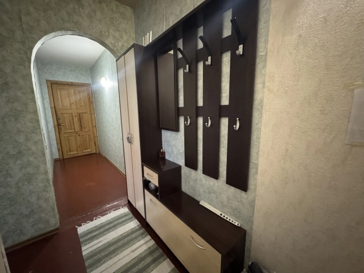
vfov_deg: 85.7
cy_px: 136
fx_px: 147
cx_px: 182
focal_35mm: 14
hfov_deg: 102.1
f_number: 2.2
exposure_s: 1/25
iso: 1250
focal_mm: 2.22
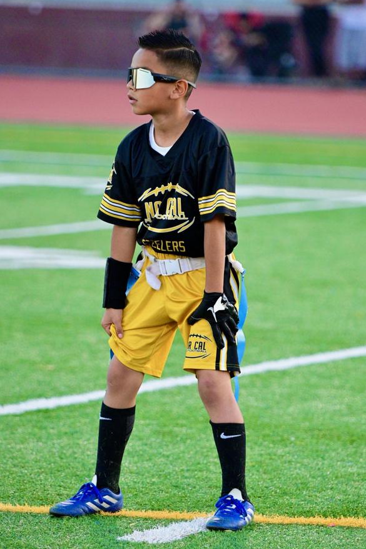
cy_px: 286
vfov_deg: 7.4
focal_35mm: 280
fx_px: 4271
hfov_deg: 4.9
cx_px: 193
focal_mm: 160
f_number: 2.8
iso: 2500
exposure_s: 1/1600
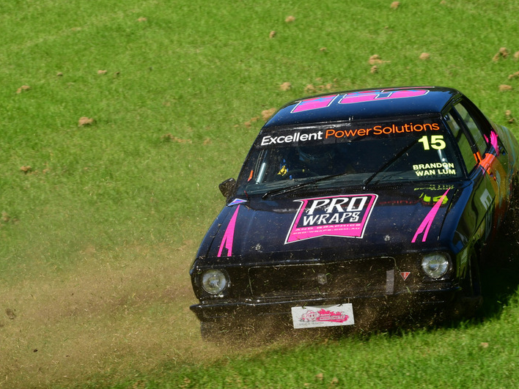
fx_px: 4888
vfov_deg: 4.6
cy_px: 195
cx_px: 284
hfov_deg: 6.1
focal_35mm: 326
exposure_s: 1/640
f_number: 13
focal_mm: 200
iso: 500
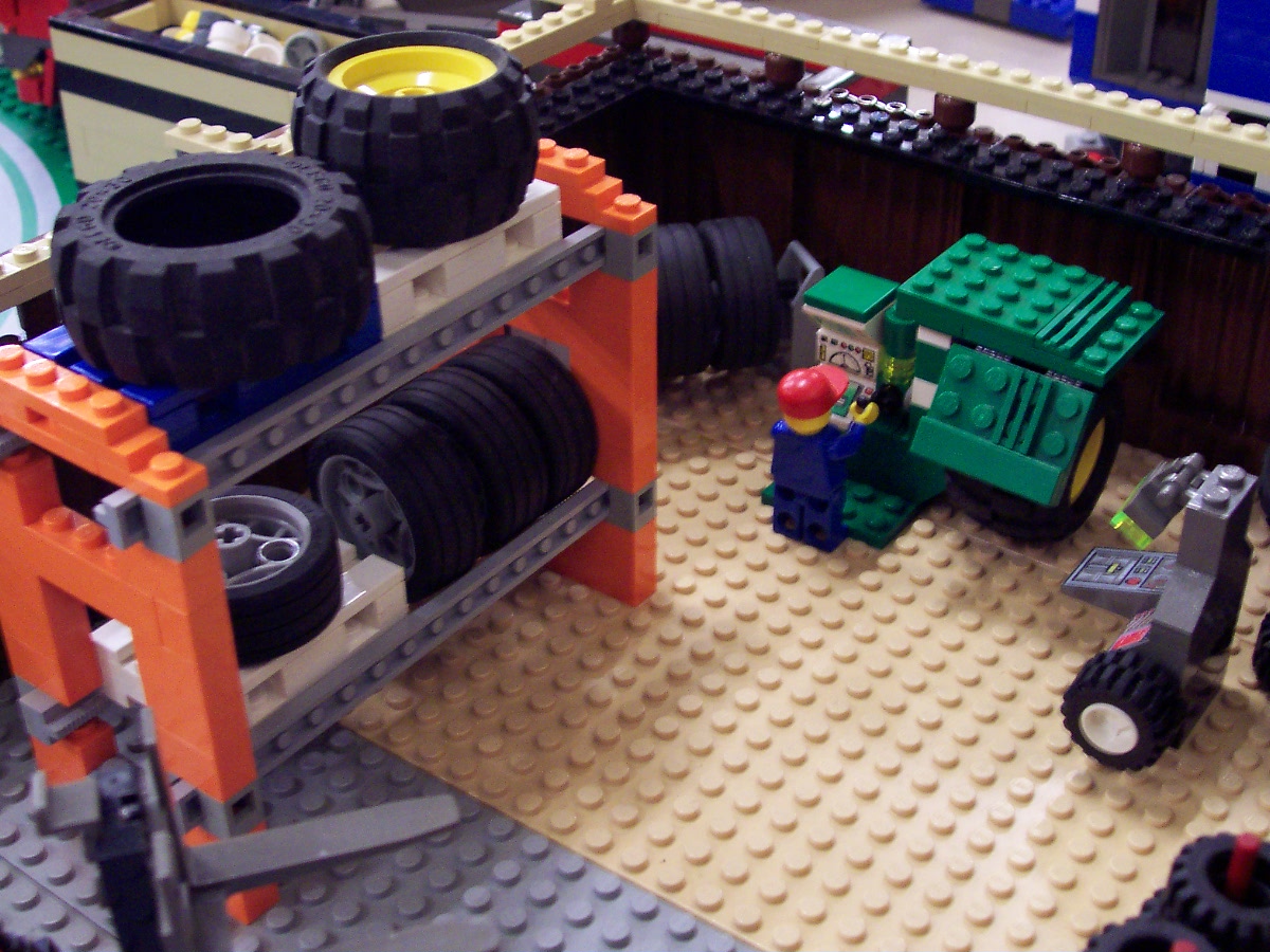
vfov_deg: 31.5
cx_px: 635
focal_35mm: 46
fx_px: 1688
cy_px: 476
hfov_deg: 41.2
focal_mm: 7
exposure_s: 1/8
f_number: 3
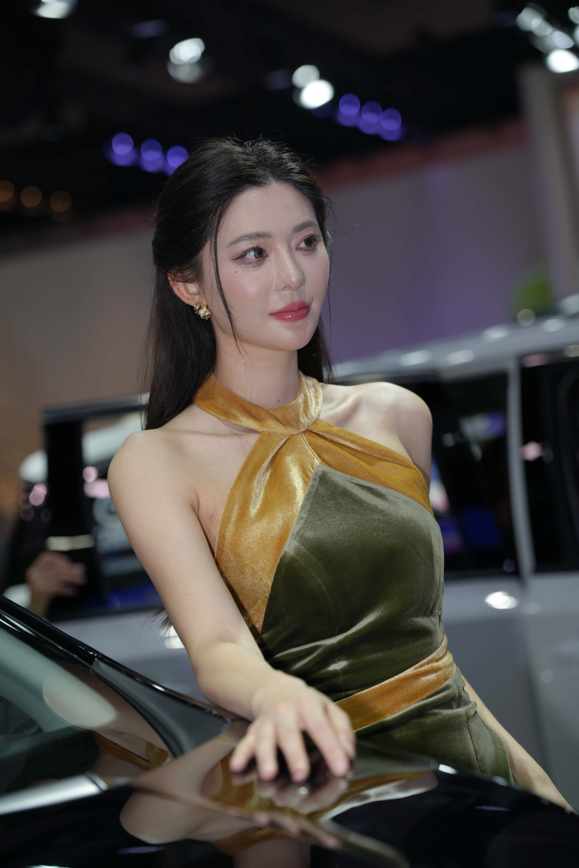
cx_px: 290
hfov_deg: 15.0
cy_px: 434
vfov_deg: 22.3
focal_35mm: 91
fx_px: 2200
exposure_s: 1/160
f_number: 3.5
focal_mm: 91.2
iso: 100
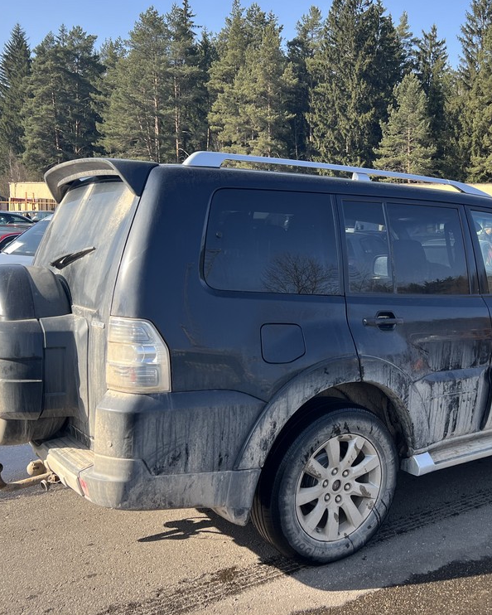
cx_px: 327
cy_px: 303
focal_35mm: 35
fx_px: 637
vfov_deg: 51.5
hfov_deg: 41.7
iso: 50
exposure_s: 1/859
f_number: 1.5
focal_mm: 5.7
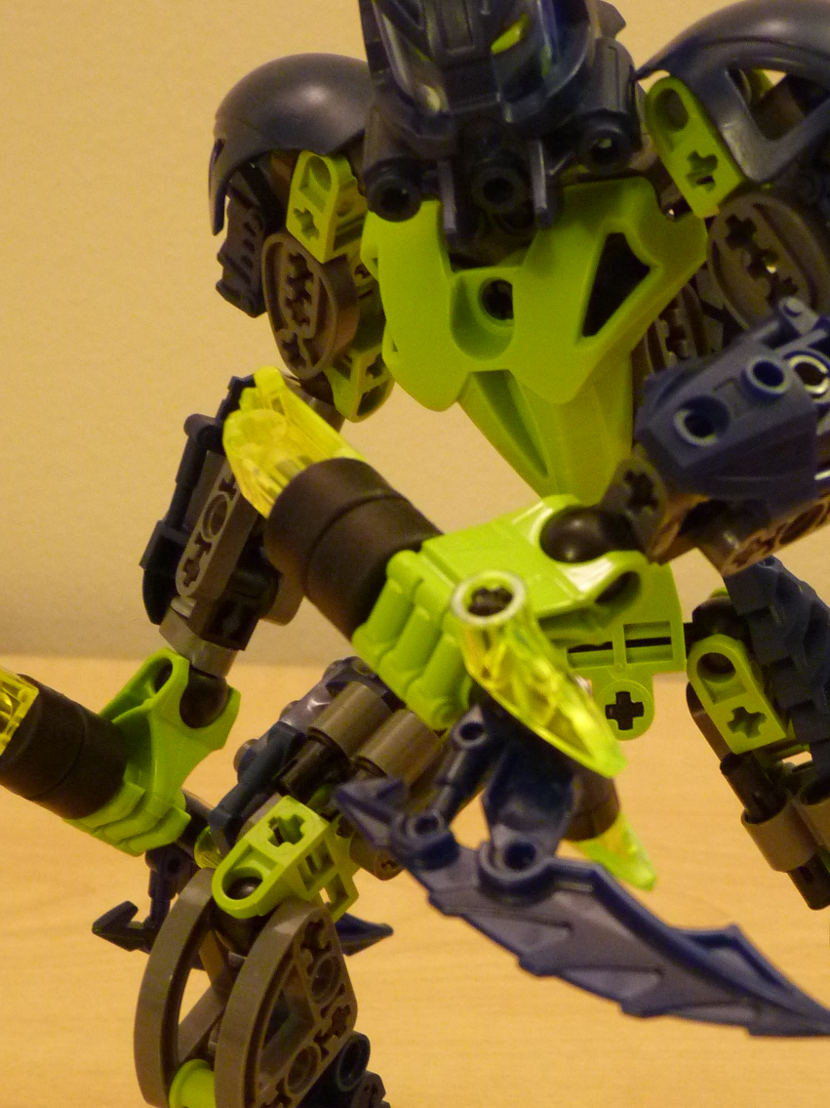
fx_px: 2654
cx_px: 506
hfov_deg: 17.8
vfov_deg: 23.5
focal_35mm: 83
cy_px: 622
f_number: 3.2
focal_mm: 8.2
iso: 400
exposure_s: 1/13
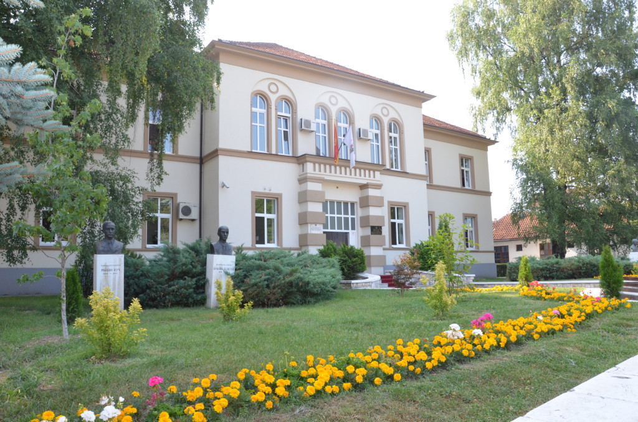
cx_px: 319
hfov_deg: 67.5
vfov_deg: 47.7
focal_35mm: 27
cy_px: 211
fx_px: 477
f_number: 10
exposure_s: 1/200
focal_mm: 18
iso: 800
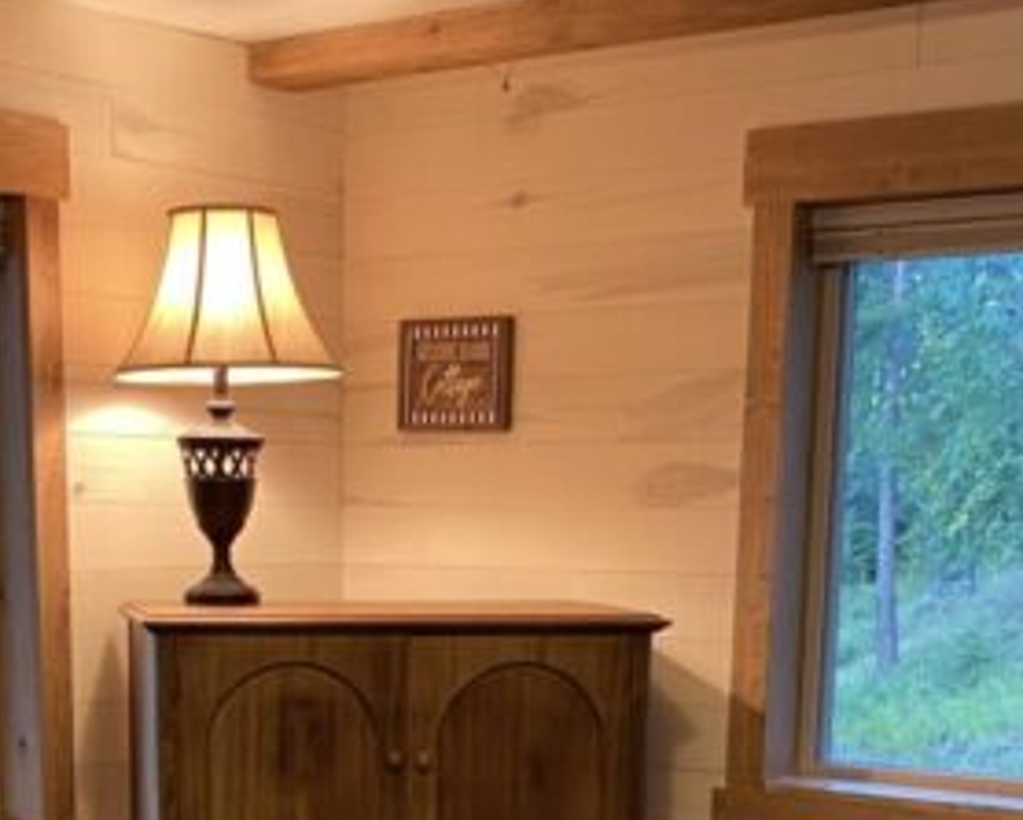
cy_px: 894
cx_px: 324
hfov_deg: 26.9
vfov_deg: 20.9
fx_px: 2122
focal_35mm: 70
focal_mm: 4.25
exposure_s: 1/60
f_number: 1.8
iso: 250
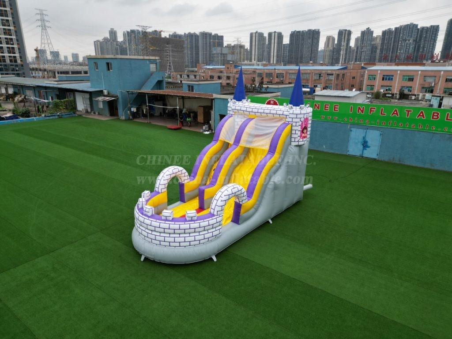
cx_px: 226
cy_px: 170
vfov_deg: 56.8
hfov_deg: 71.6
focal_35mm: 24
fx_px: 313
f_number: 1.7
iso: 140
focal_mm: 6.72
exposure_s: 1/1250
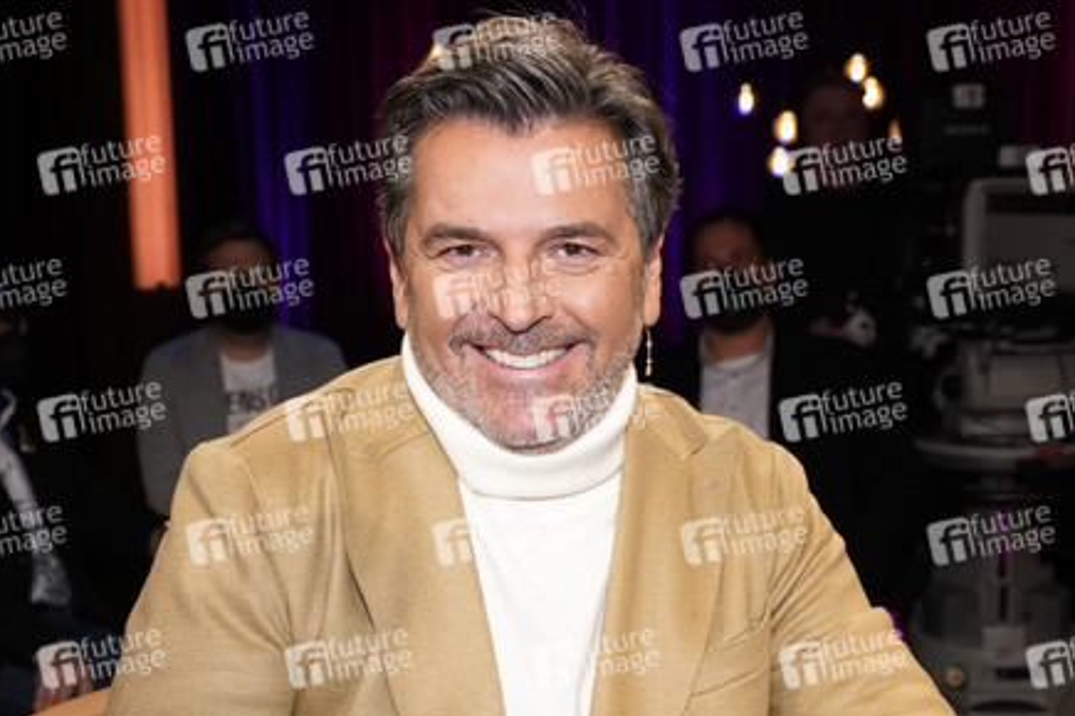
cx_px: 530
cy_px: 351
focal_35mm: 29
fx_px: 866
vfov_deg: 45.0
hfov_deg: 63.7
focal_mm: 28
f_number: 4.5
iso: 1600
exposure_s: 1/125
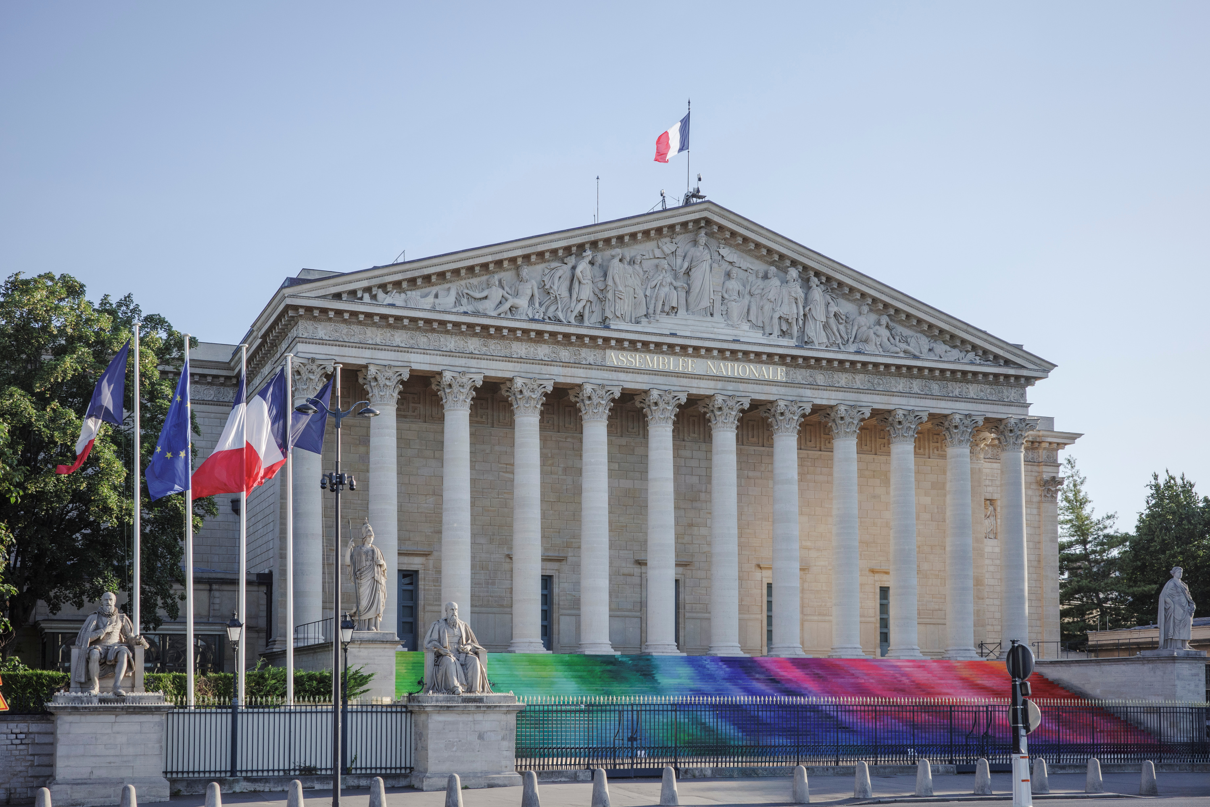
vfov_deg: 33.4
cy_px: 404
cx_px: 605
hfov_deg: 48.5
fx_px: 1344
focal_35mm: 40
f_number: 5.6
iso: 200
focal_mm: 26
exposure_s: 1/400
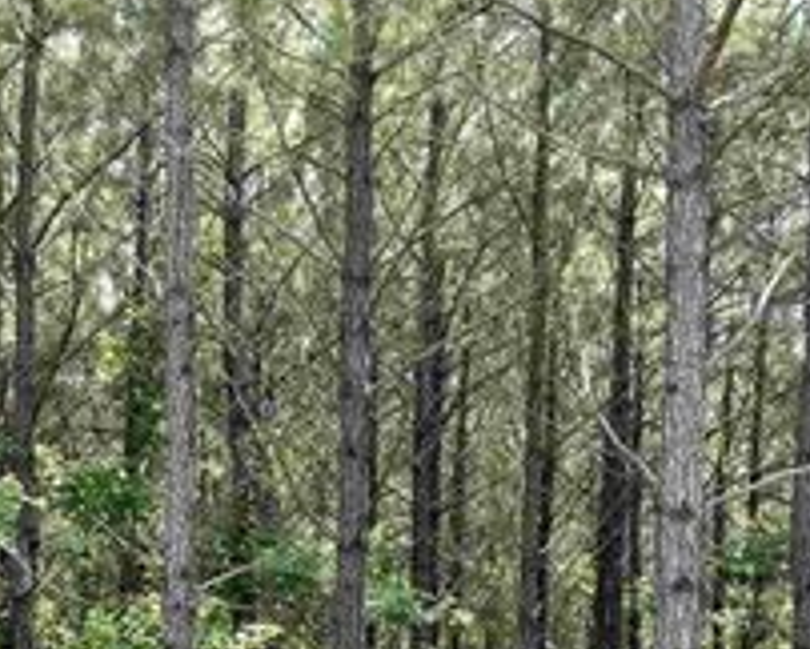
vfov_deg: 17.2
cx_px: 381
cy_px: 687
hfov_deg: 22.0
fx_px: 2088
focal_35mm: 87
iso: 50
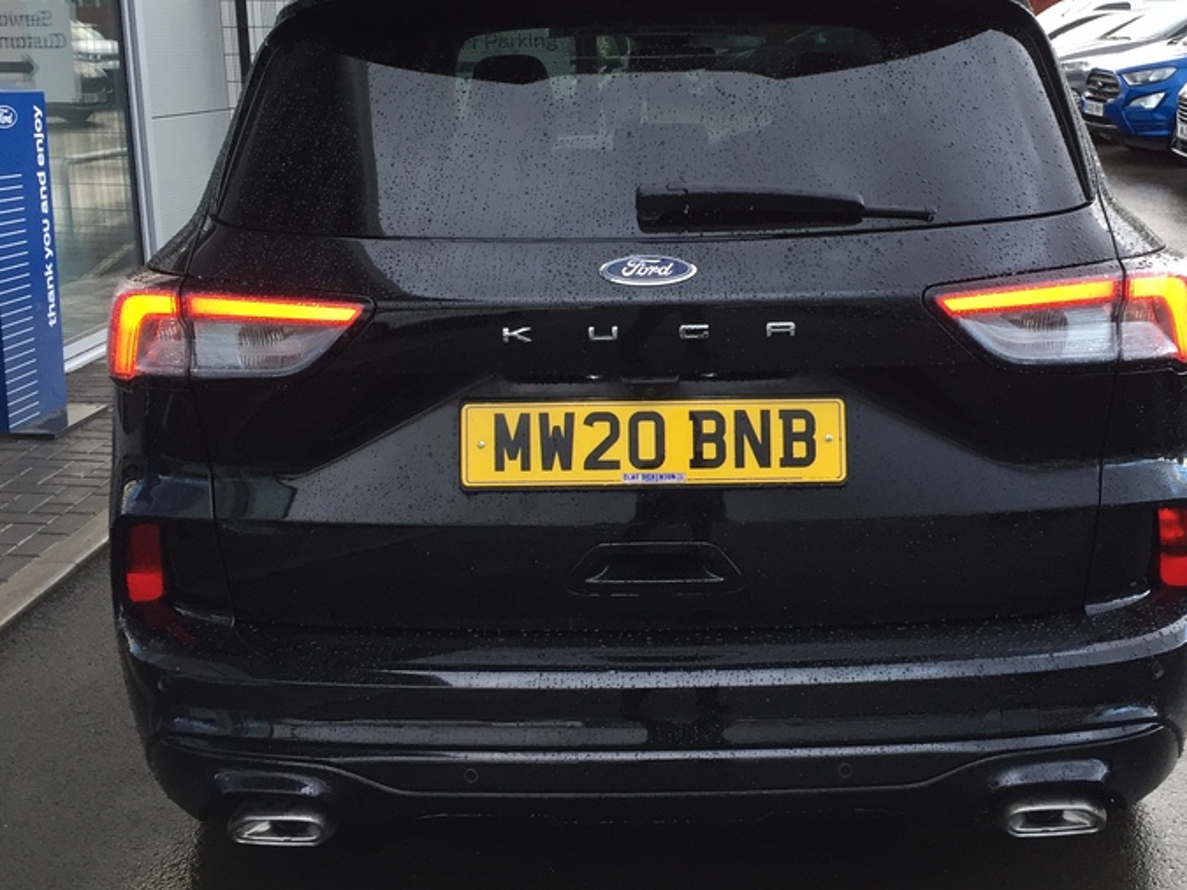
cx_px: 668
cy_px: 385
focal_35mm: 44
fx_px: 1509
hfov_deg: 42.9
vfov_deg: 32.8
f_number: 2.2
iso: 32
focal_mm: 4.15
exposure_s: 1/33
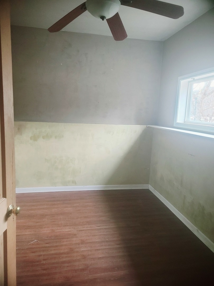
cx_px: 107
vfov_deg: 67.3
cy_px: 143
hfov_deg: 53.1
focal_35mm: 26
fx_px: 214
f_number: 1.8
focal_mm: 5.4
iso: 500
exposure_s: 1/40
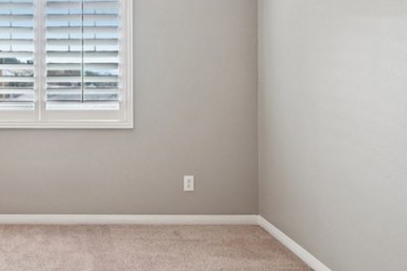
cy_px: 40
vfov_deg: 34.4
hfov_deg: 49.4
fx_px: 418
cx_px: 93
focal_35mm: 37
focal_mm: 14
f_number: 8
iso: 400
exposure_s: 1/15
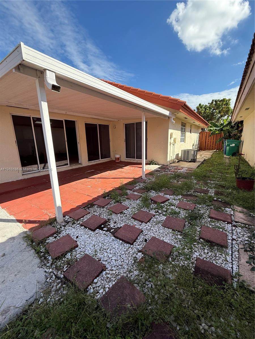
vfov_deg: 102.1
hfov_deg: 85.7
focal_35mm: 14
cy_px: 170
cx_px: 128
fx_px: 138
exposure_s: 1/809
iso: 64
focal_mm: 2.22
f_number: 2.2
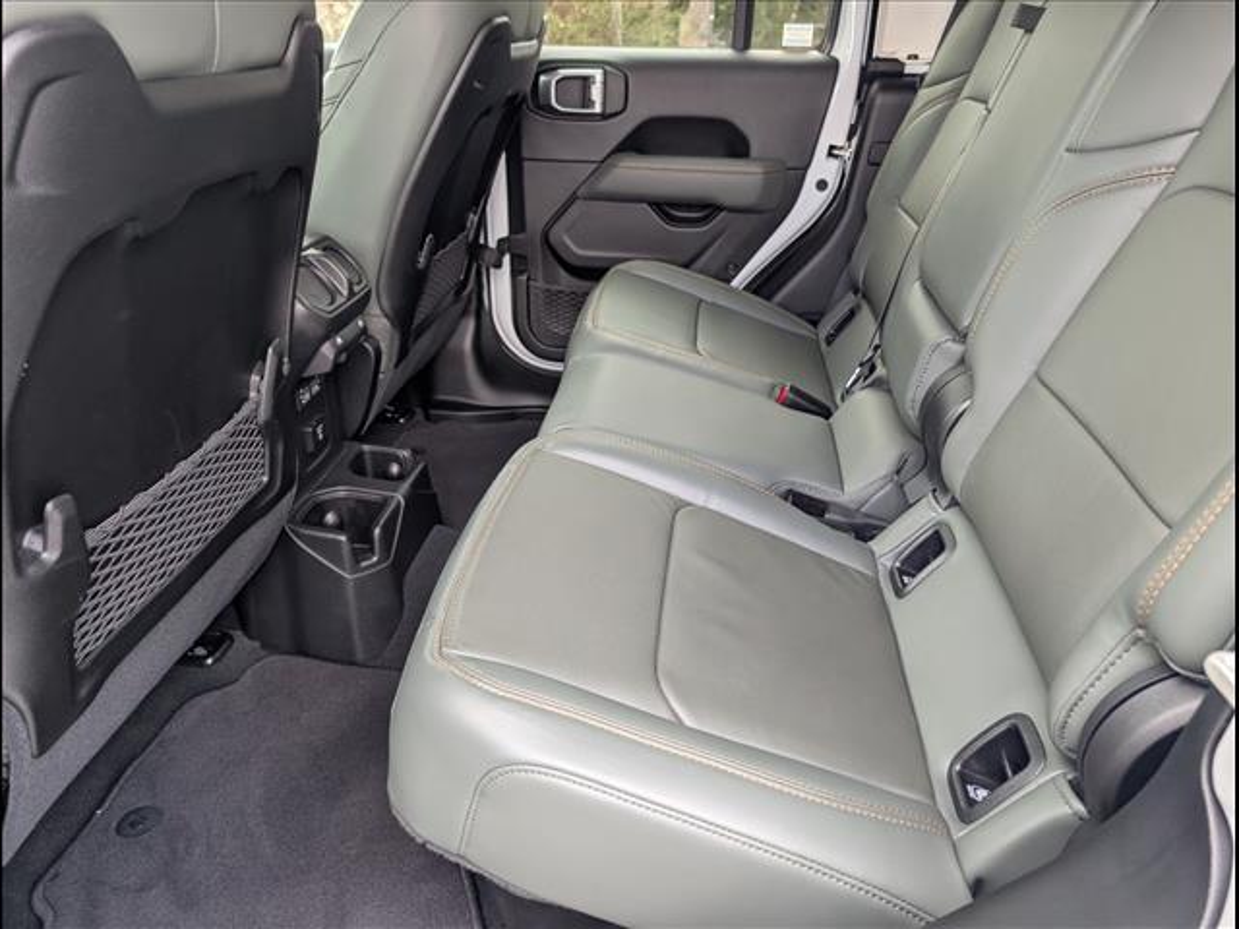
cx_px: 620
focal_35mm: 24
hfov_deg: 71.6
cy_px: 464
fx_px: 859
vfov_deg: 56.8
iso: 169
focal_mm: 6.9
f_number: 1.68
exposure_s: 1/1250
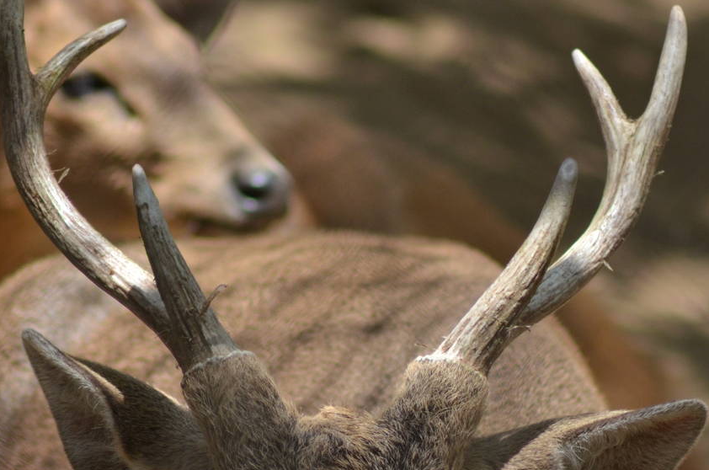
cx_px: 348
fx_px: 14566
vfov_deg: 1.8
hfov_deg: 2.8
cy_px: 440
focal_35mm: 741
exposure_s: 1/1250
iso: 400
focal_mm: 260
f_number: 5
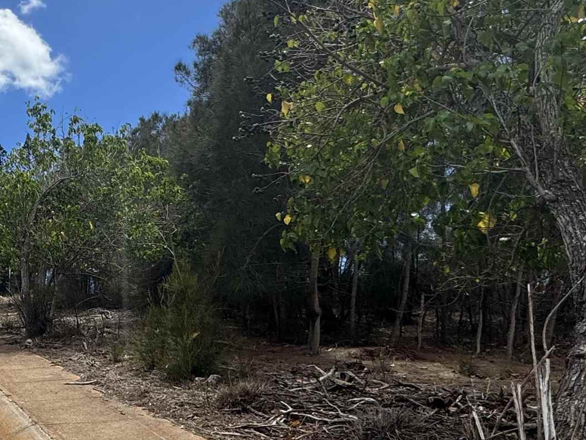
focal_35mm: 41
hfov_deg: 38.9
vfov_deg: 34.8
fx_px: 694
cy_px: 293
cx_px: -37
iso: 50
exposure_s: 1/1789
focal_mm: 2.22
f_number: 2.2
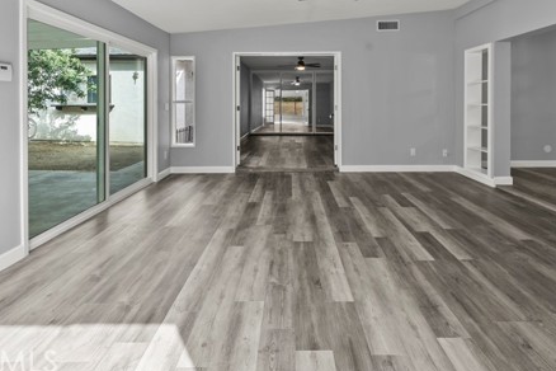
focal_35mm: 19
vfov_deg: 62.1
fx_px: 293
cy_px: 109
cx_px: 284
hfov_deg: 86.9
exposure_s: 1/5
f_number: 9
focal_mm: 13
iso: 100
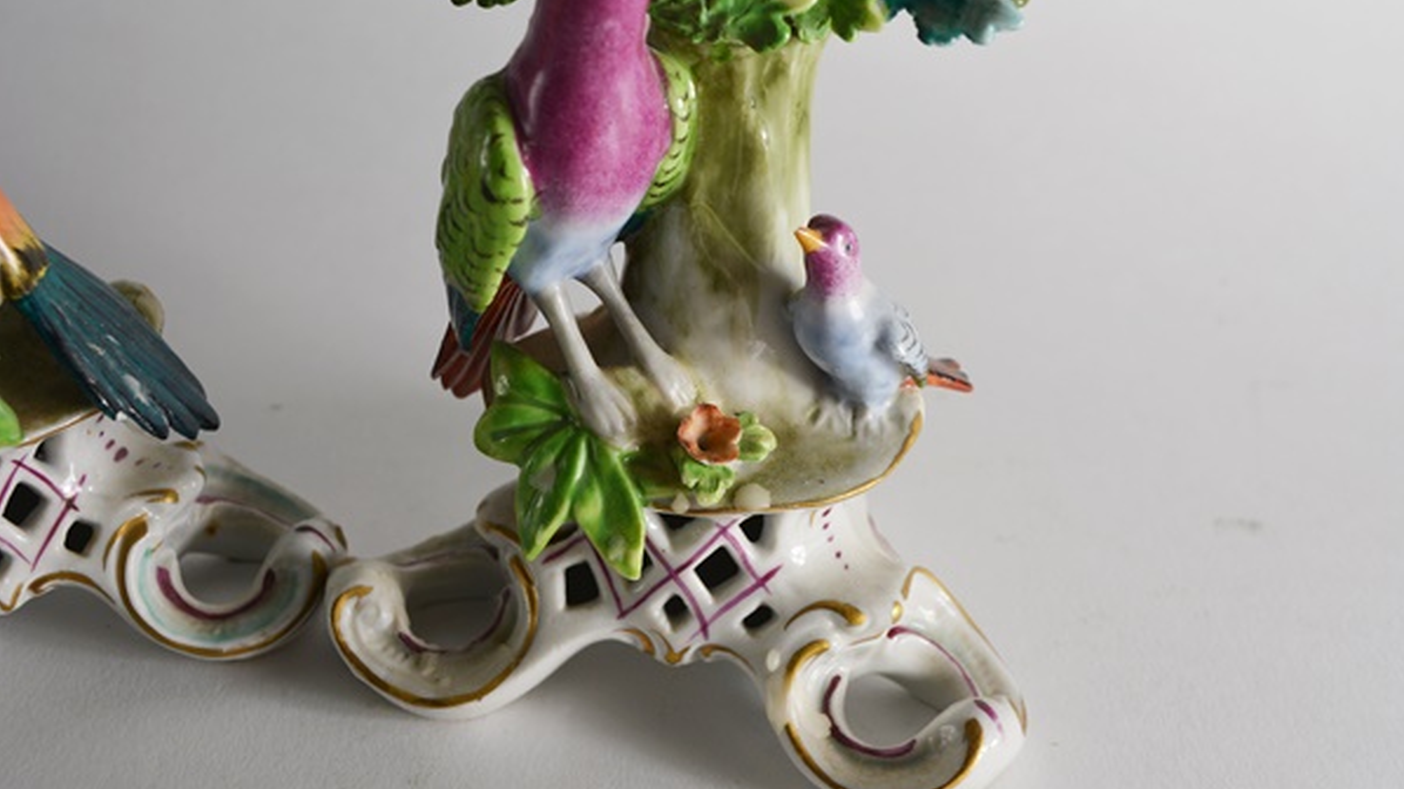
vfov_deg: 29.0
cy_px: 418
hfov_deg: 49.4
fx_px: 1526
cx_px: 702
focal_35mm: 41
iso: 200
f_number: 6.3
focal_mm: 26
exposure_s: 1/160
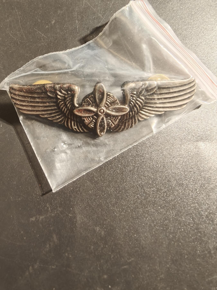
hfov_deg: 58.9
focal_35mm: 23
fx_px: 192
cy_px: 145
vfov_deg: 73.9
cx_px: 108
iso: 400
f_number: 2
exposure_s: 1/50
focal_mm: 2.32
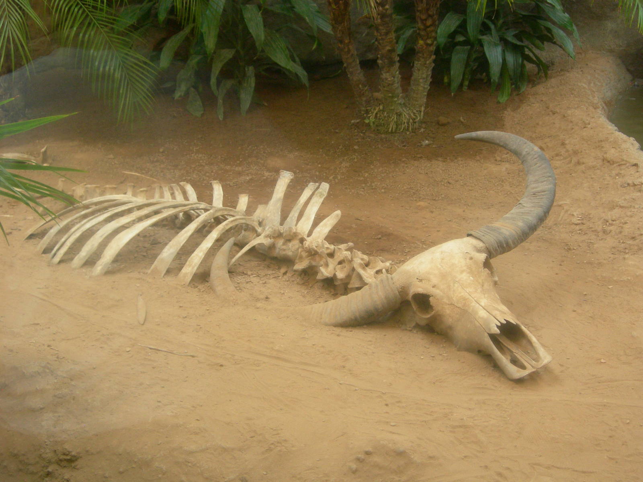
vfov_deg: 28.6
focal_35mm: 51
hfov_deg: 37.5
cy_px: 241
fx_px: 947
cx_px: 322
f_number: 3.2
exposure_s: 1/65
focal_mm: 10.6
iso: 200
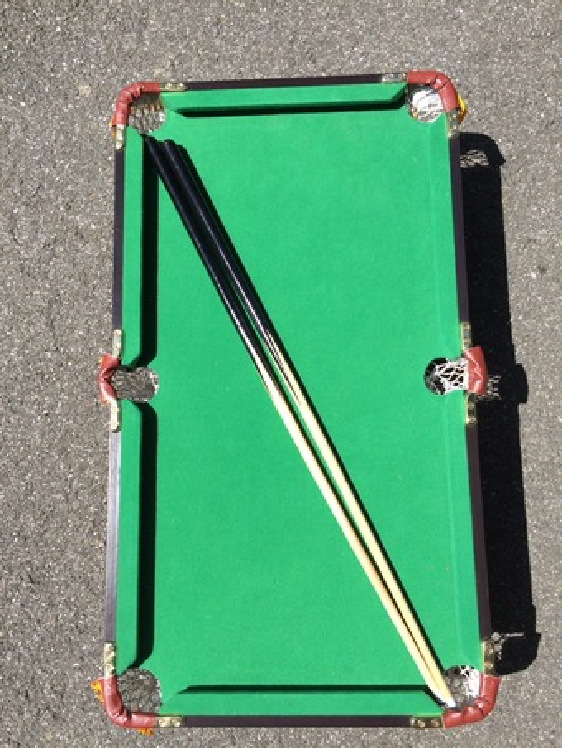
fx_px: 627
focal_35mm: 29
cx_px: 281
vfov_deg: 61.6
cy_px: 374
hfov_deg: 48.2
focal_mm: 4.15
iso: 32
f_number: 2.2
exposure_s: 1/2053
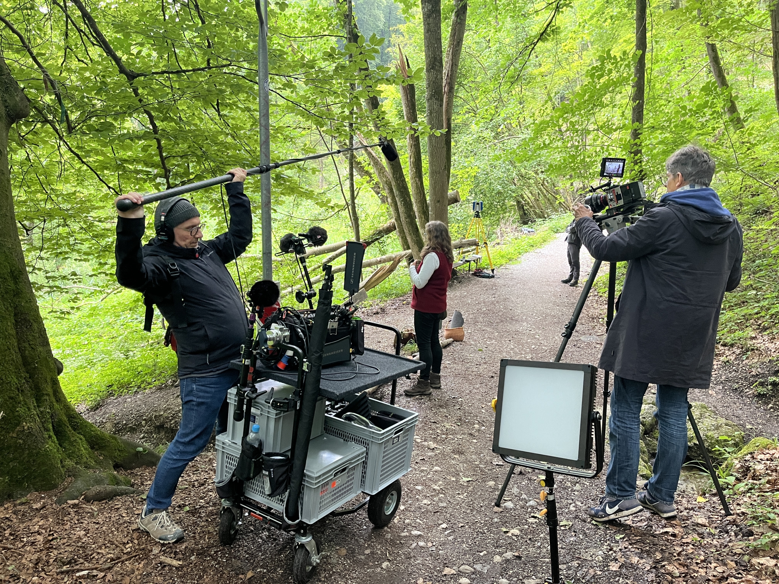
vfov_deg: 53.1
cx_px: 390
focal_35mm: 26
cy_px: 292
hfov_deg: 67.3
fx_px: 585
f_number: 1.6
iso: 200
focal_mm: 5.1
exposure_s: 1/60
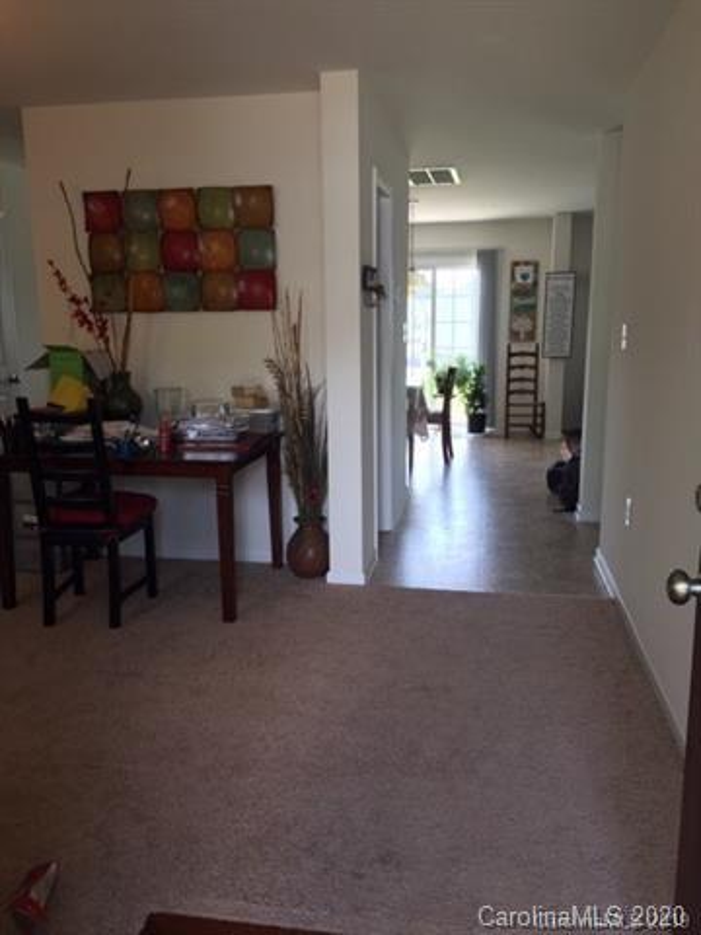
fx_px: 783
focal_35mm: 29
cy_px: 468
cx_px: 350
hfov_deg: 48.2
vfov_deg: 61.7
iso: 32
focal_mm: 4.15
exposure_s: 1/40
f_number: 2.2
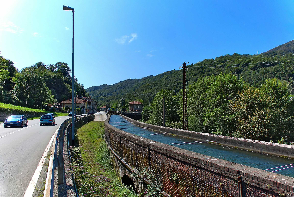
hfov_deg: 73.7
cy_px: 98
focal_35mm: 24
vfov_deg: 53.2
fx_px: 196
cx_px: 147
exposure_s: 1/1000
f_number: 5
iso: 80
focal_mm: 8.8
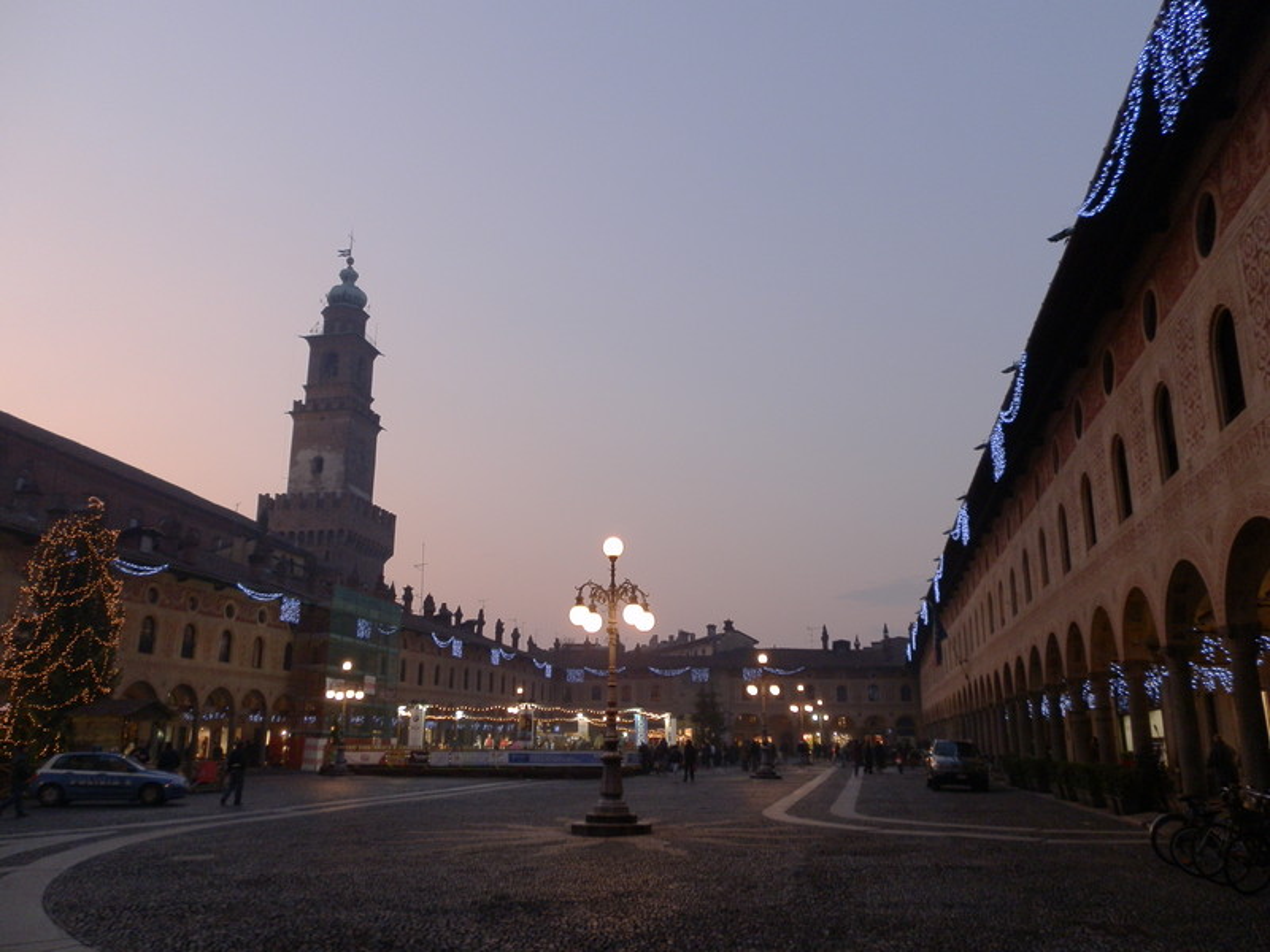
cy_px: 476
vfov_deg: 49.7
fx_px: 1027
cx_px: 635
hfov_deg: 63.4
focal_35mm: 28
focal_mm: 5
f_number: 3.1
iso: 125
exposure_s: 1/30
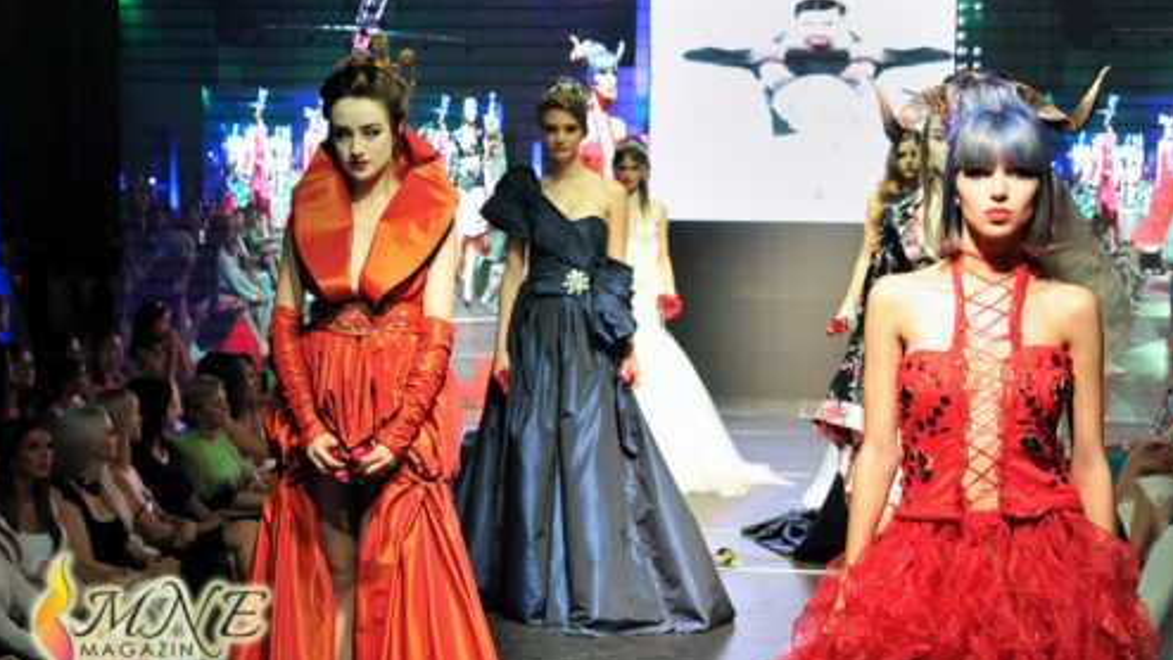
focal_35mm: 73
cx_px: 584
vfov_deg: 16.5
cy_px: 309
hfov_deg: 29.0
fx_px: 2271
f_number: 3.5
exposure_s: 1/100
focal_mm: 46
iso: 1000
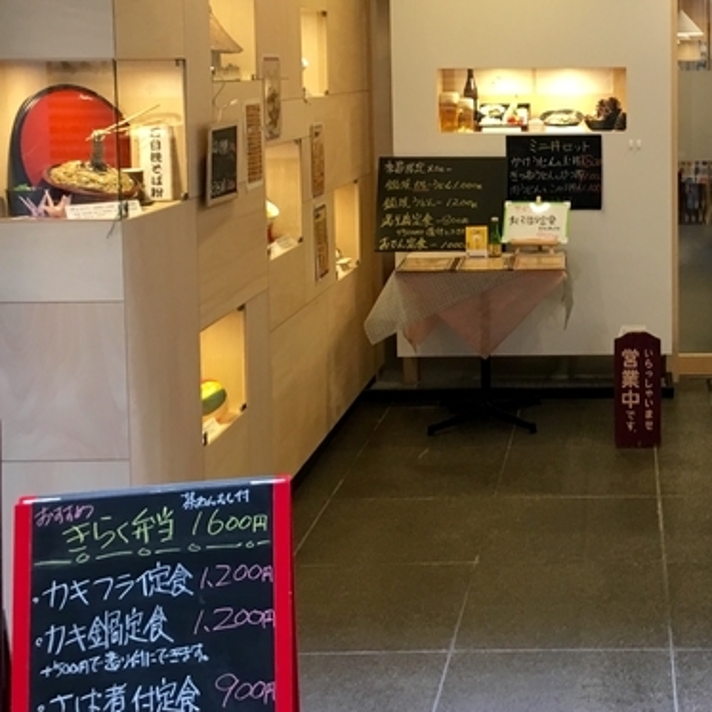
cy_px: 172
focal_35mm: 55
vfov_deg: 30.5
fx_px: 1280
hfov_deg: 29.8
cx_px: 638
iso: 80
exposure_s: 1/30
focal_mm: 4.15
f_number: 2.2
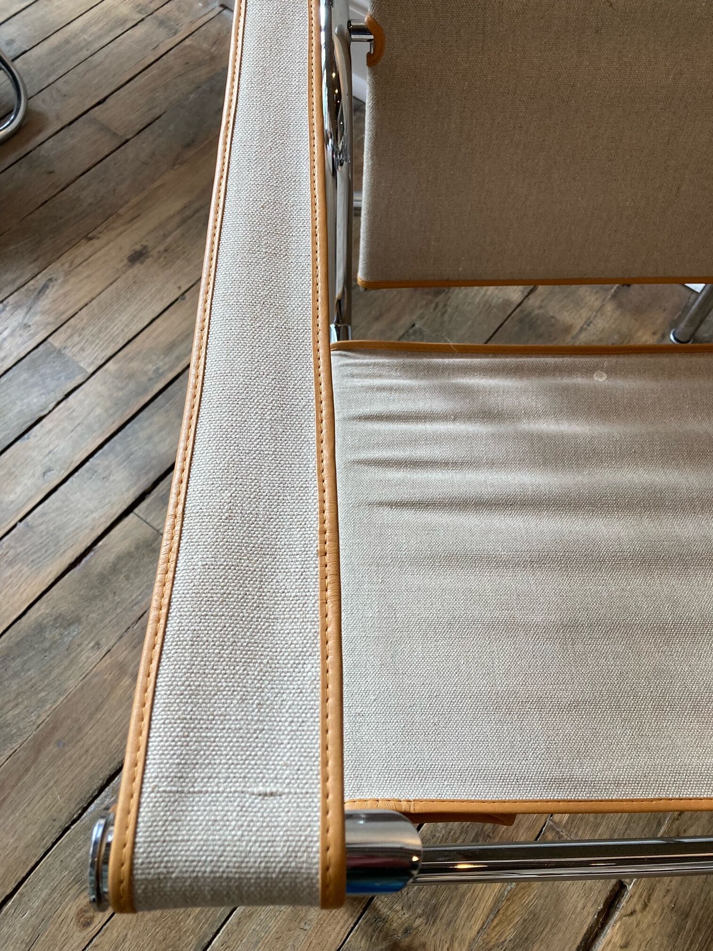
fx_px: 769
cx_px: 356
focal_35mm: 28
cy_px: 476
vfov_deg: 63.4
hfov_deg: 49.7
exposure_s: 1/100
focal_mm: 3.99
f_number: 1.8
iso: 80
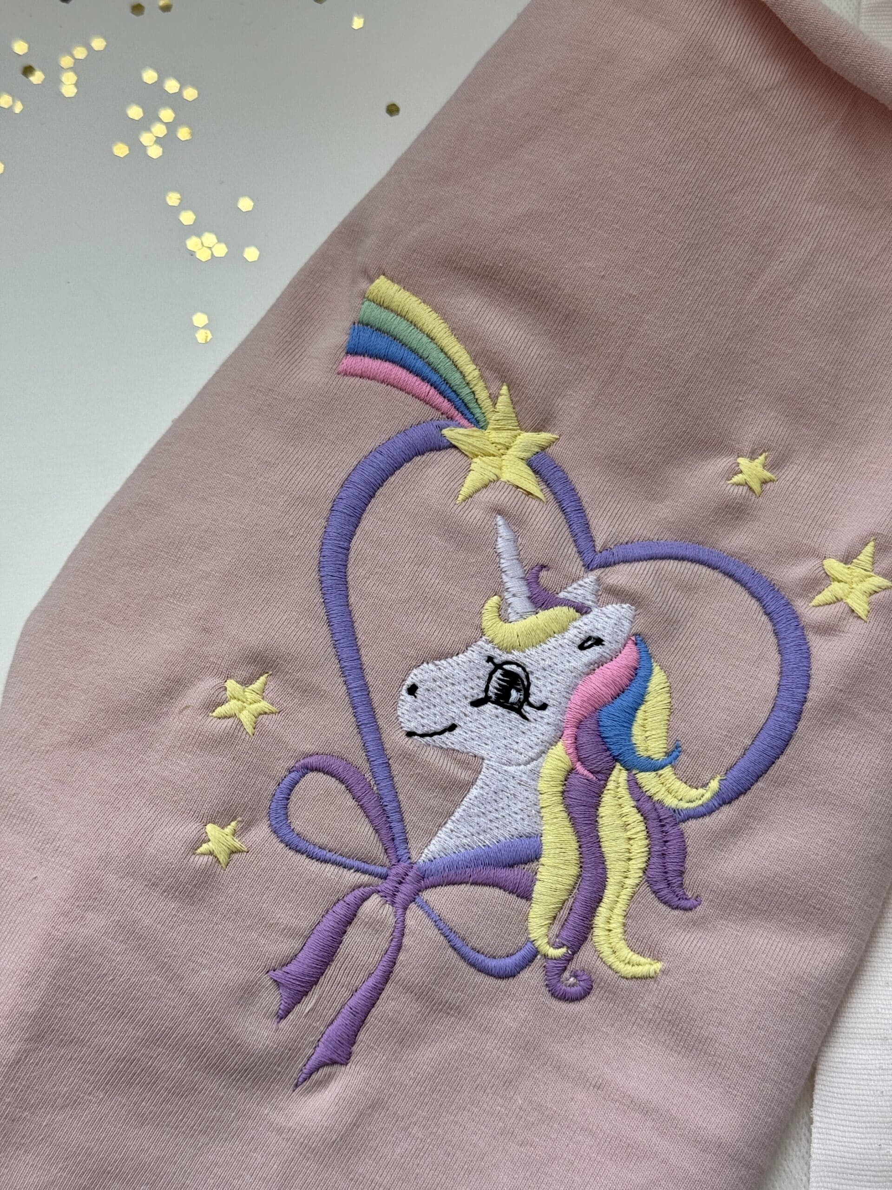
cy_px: 595
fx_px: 1649
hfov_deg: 30.3
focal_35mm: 48
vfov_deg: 39.7
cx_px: 446
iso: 64
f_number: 1.78
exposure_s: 1/218
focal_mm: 6.76
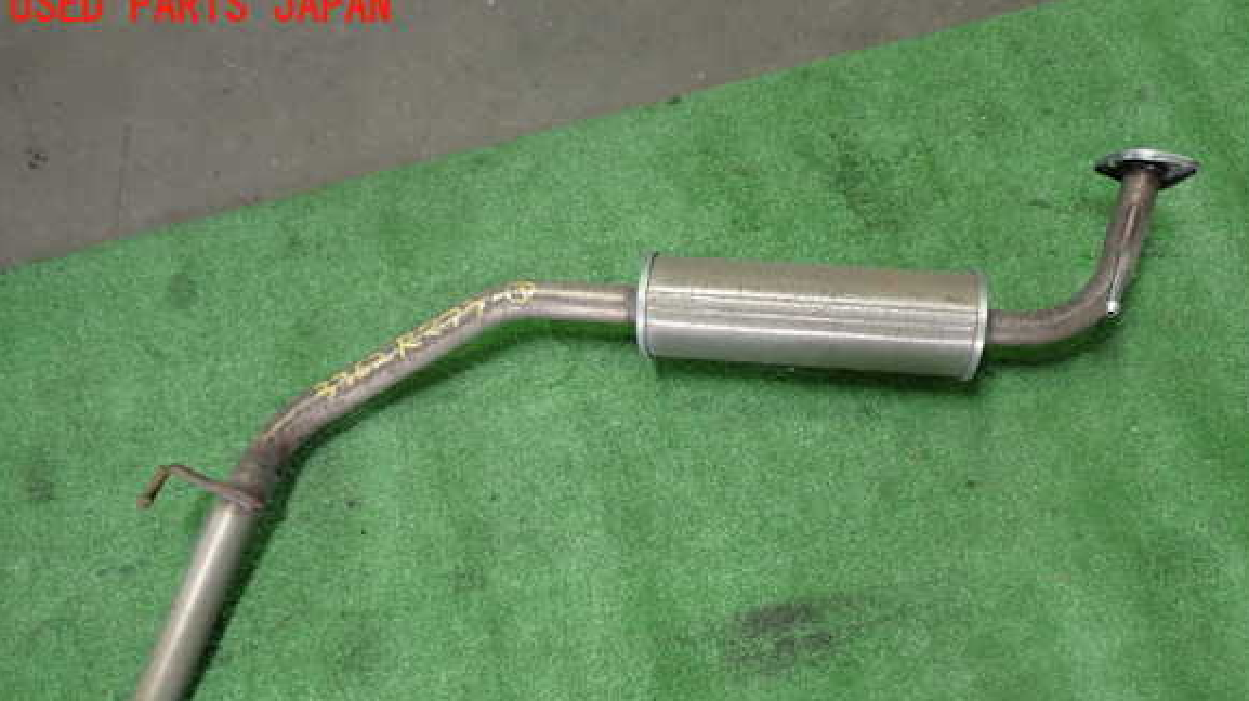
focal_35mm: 34
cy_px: 467
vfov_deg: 34.3
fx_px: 1126
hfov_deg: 58.0
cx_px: 647
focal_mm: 5.4
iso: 200
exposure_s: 1/40
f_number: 2.3
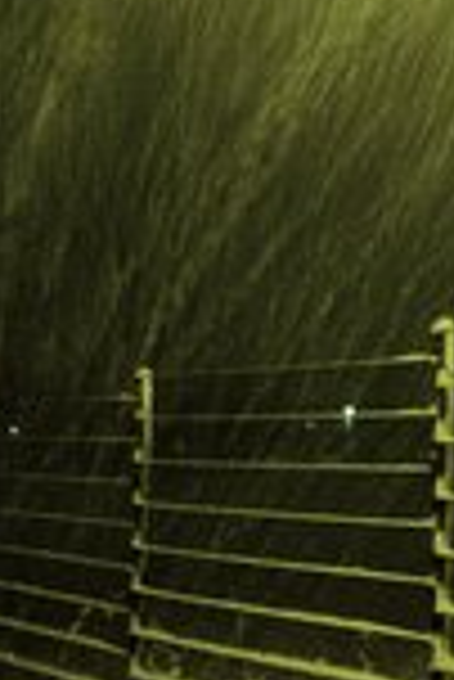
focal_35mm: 101
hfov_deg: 13.5
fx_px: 1906
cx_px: 339
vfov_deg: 19.8
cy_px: 77
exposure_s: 1/5
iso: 400
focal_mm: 7.9
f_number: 2.8
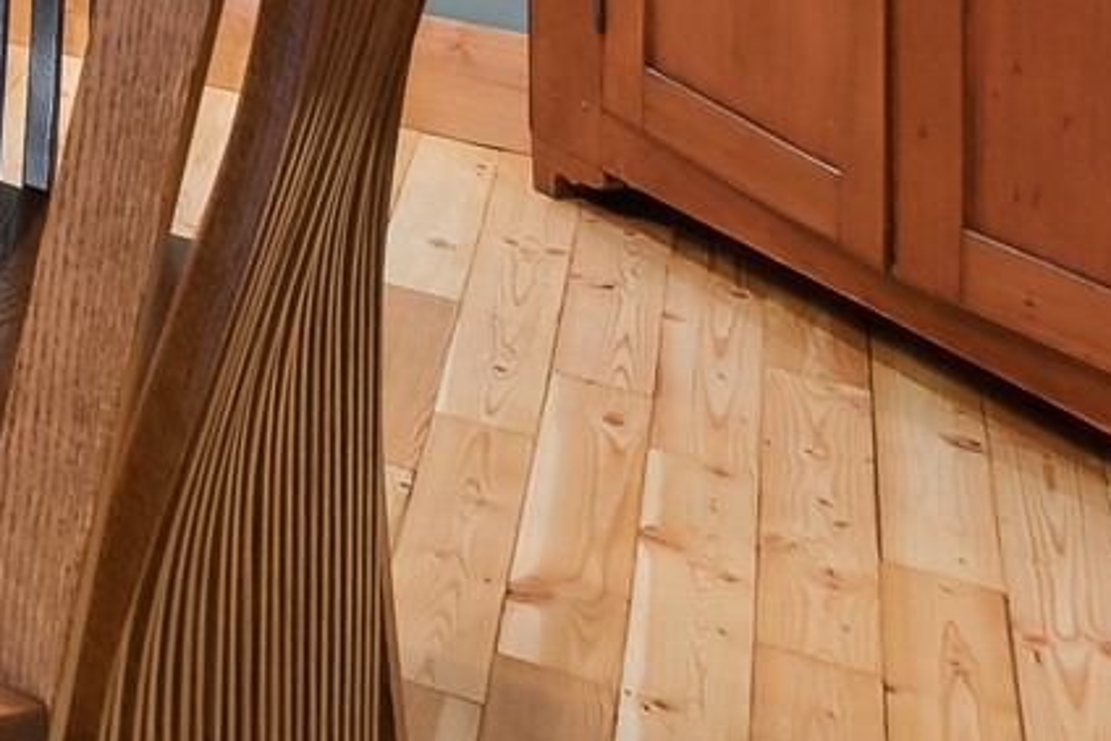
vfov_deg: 13.0
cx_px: -1268
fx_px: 2531
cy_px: -1003
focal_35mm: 82
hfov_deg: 16.6
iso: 100
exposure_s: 1/1.25
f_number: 6.3
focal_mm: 11
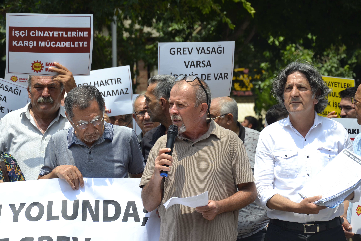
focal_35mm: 135
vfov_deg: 10.2
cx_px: 180
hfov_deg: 15.2
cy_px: 120
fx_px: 1354
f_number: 8
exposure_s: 1/250
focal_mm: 90
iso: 100
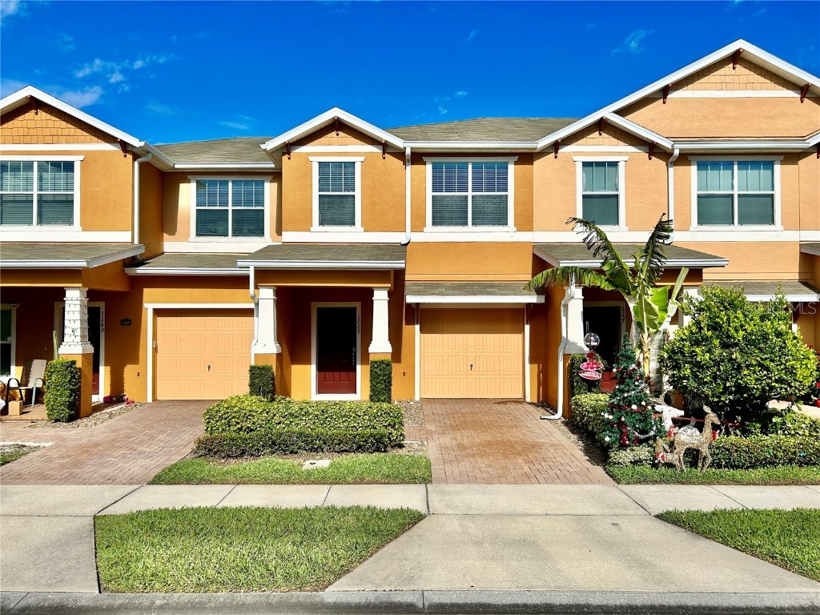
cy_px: 308
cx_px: 410
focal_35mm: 26
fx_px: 616
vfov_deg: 53.1
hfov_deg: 67.3
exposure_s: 1/9434
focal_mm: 5.7
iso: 50
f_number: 1.5
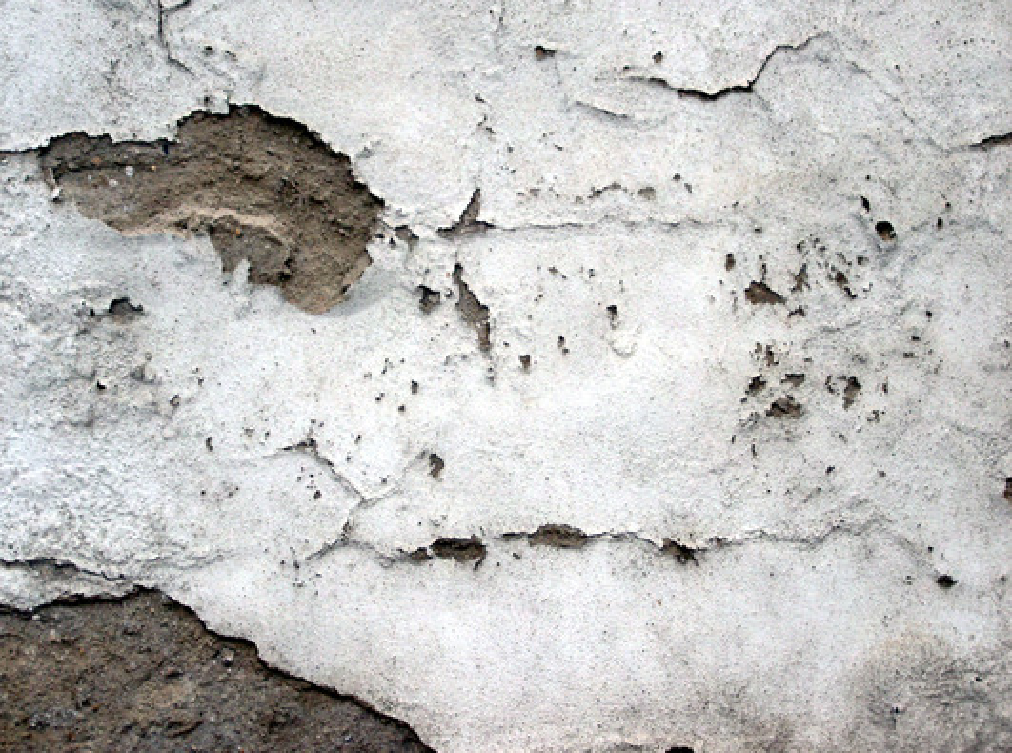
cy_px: 384
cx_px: 494
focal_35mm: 116
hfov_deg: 17.0
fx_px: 3381
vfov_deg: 12.7
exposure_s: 1/80
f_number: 4.8
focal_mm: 22.8
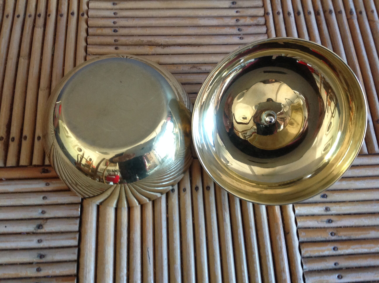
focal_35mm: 35
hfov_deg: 52.7
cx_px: 190
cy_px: 142
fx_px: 383
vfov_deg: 40.6
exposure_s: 1/15
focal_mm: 4.28
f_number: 2.4
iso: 160
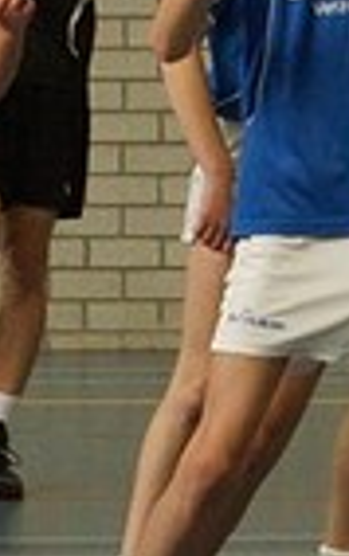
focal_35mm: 330
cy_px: -476
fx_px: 5012
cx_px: -482
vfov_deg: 6.2
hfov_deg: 3.9
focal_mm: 30
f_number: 4.5
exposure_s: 1/320
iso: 800
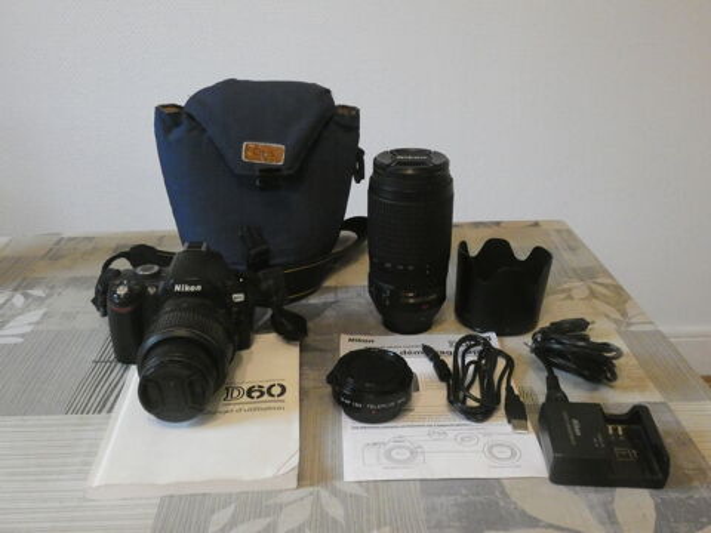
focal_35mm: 36
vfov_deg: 39.7
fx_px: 739
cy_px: 266
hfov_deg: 51.4
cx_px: 356
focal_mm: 6.5
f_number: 3.5
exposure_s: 1/50
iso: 1600
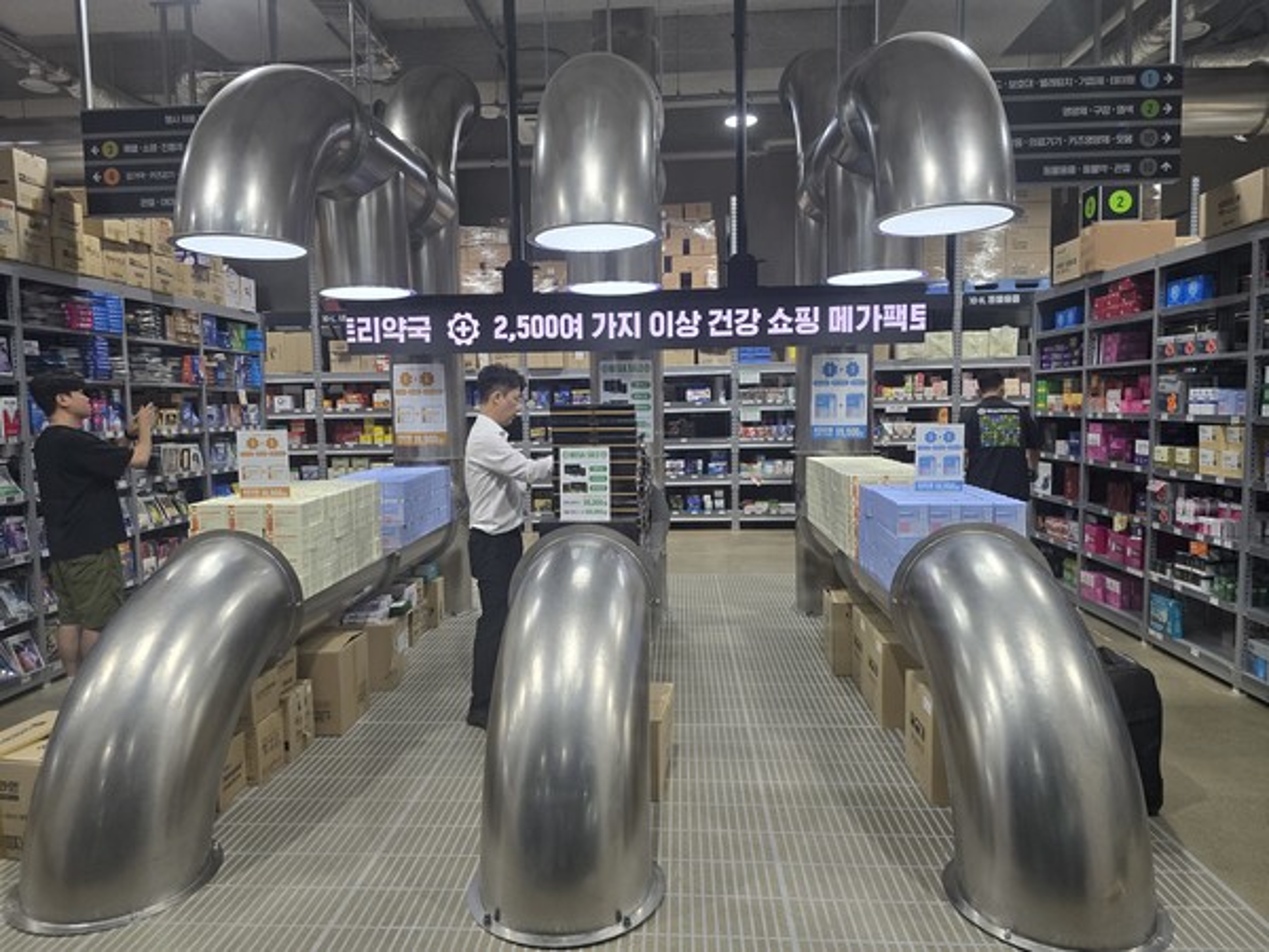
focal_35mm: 23
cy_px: 476
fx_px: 843
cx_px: 634
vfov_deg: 58.9
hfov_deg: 73.9
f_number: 1.7
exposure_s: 1/180
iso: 160
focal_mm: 6.3
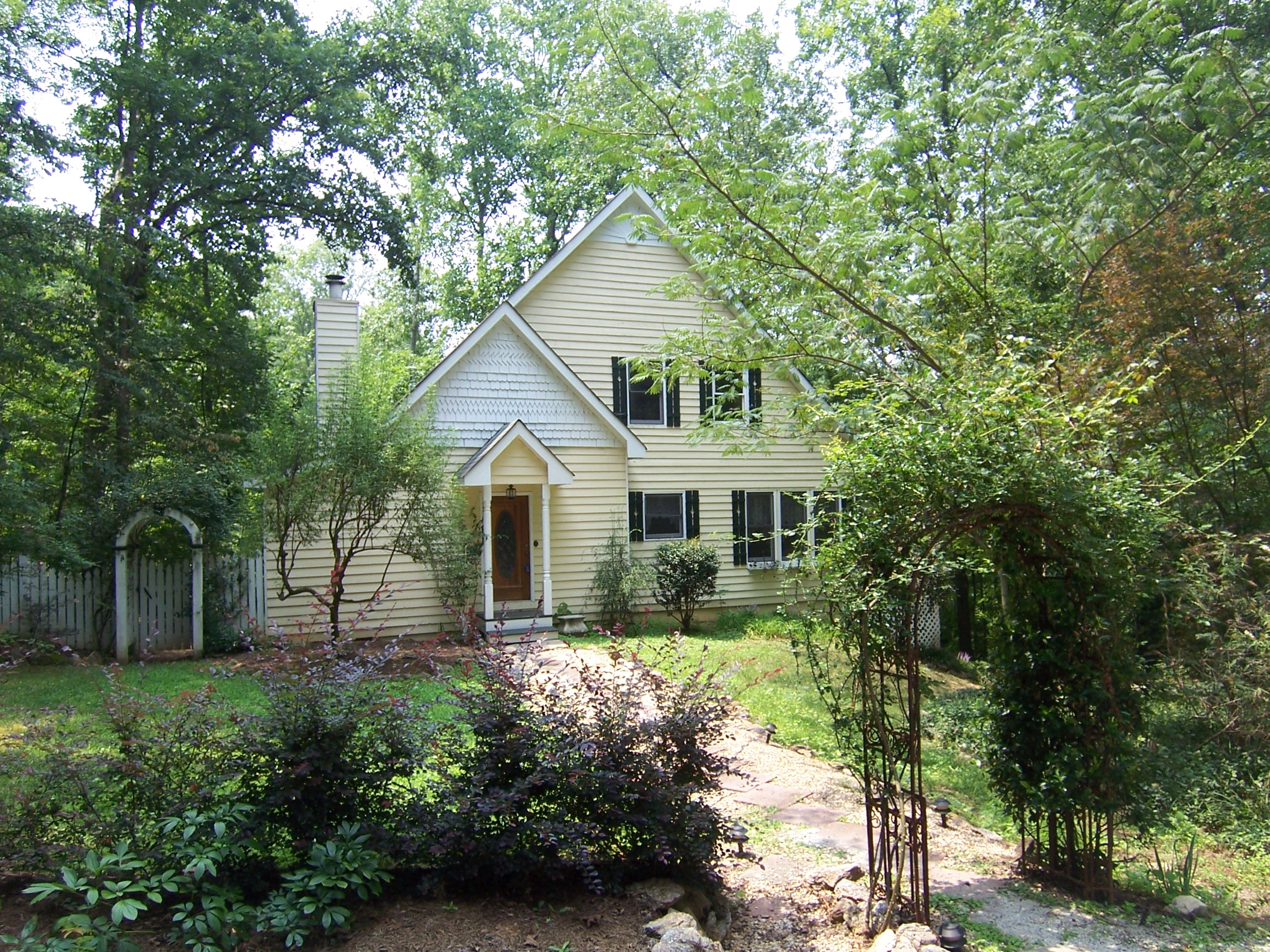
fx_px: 881
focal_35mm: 24
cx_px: 652
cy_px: 496
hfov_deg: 71.6
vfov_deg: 56.8
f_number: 2.8
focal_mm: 3.8
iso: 64
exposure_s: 1/250
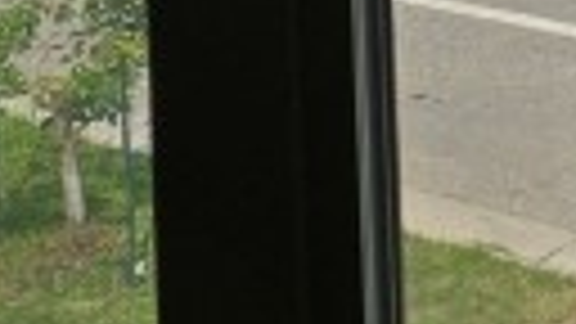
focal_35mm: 200
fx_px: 3055
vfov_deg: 5.6
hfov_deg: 10.4
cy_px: -720
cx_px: 886
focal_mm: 6.3
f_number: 1.7
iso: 12
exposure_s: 1/285
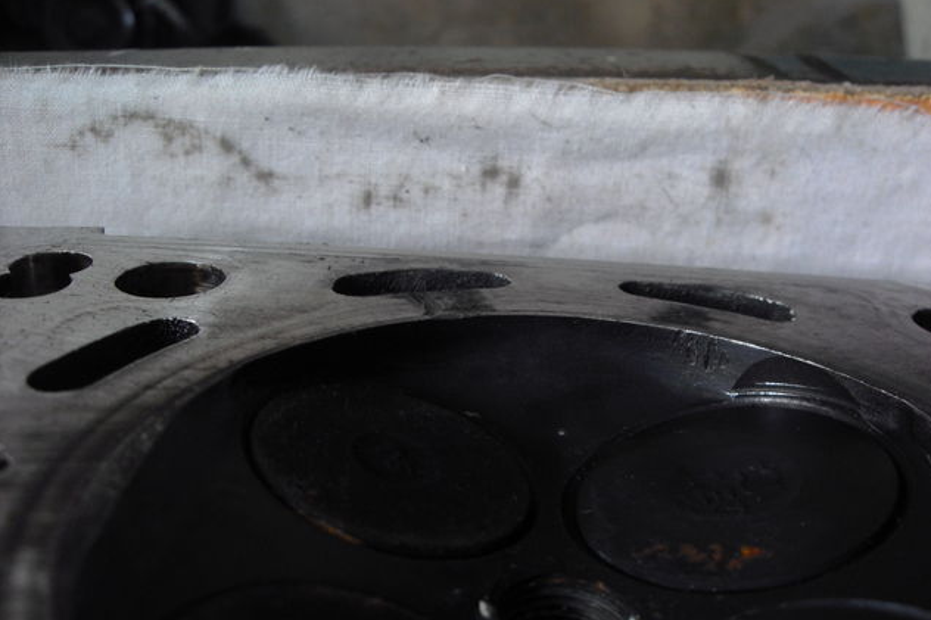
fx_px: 1008
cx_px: 470
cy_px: 327
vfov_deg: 34.2
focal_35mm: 39
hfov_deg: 49.6
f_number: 2.7
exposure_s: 1/20
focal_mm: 6.2
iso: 200
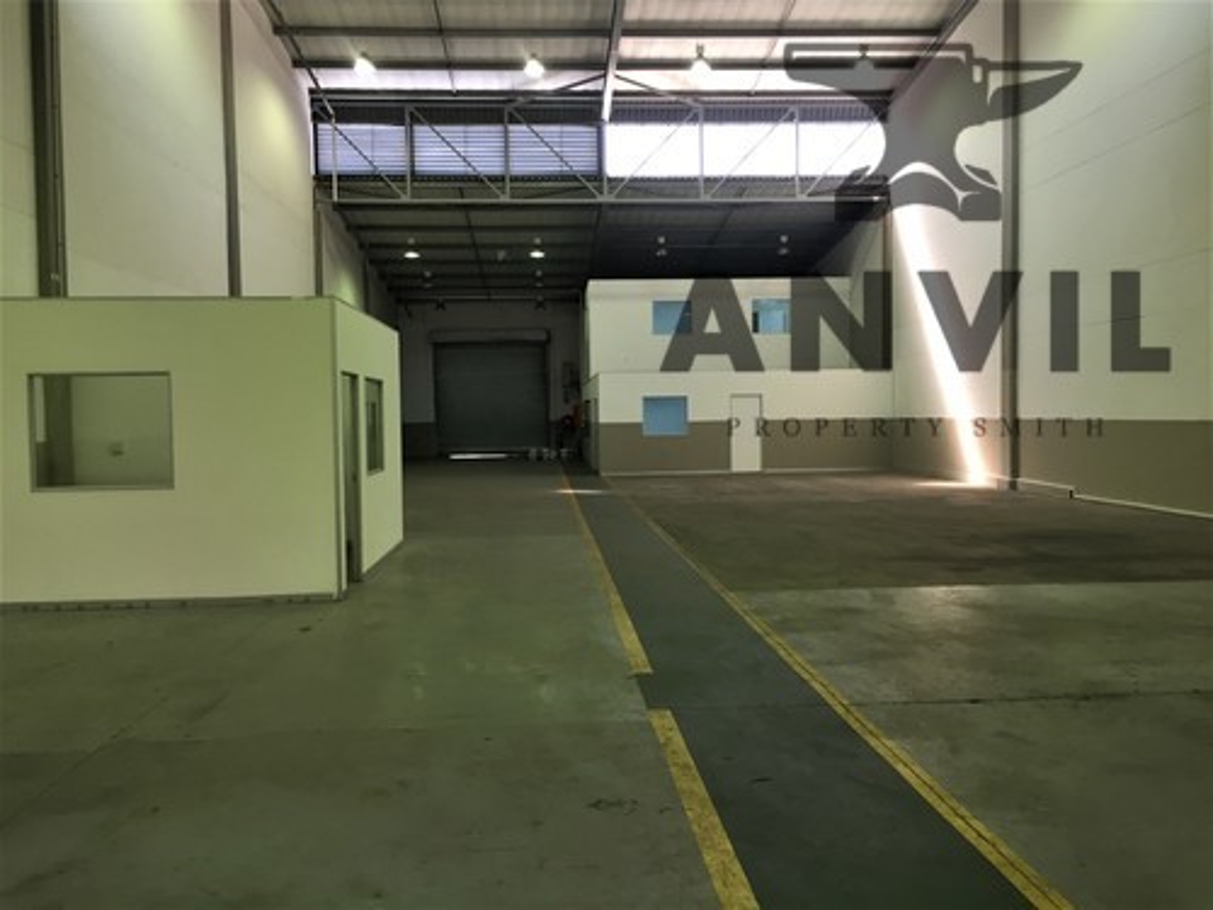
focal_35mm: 29
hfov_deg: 61.7
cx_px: 606
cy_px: 455
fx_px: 1016
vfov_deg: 48.2
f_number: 2.2
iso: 32
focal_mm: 4.15
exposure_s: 1/33
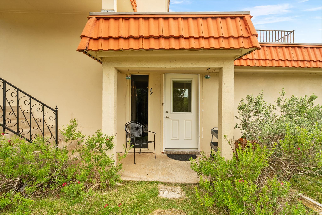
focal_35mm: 18
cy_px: 108
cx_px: 161
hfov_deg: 90.0
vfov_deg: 67.4
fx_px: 161
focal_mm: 18
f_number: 9
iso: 200
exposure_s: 1/80
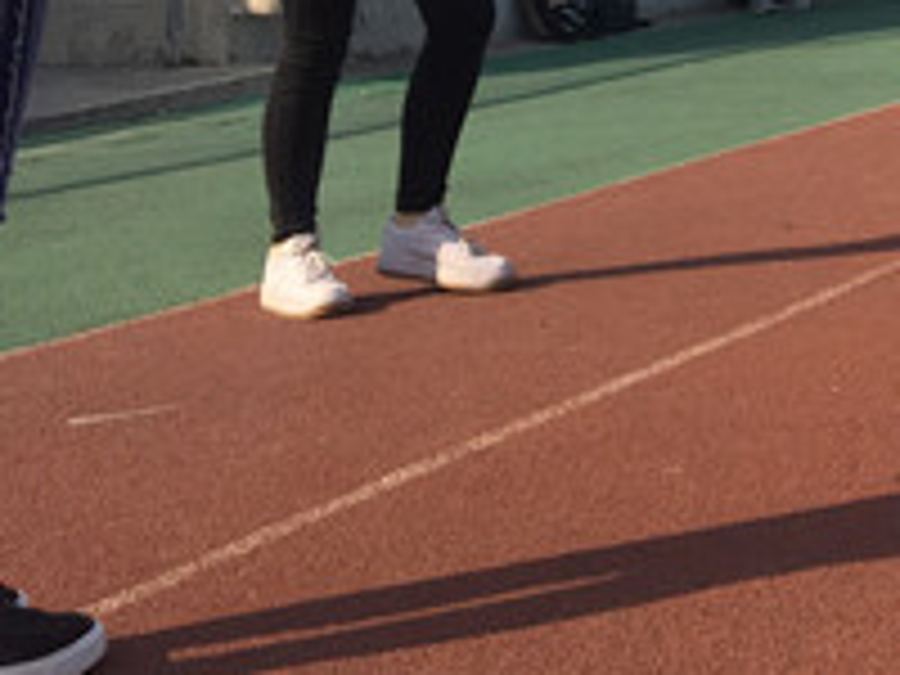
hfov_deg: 19.4
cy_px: -400
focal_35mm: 93
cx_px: 1188
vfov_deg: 14.6
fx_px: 2418
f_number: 2.2
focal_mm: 4.15
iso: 25
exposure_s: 1/1221
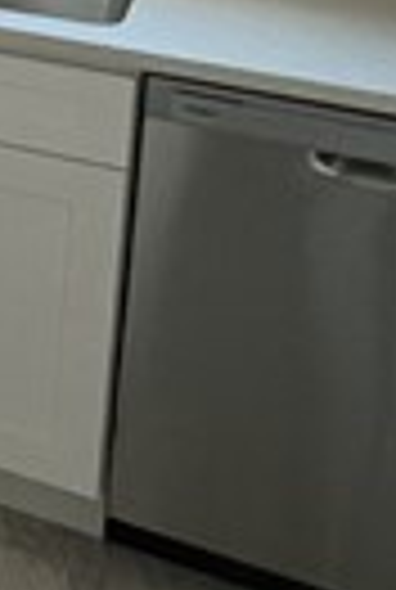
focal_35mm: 79
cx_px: -585
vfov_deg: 22.2
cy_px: -234
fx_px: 1297
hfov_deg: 12.8
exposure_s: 1/60
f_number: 1.8
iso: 160
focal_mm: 1.57
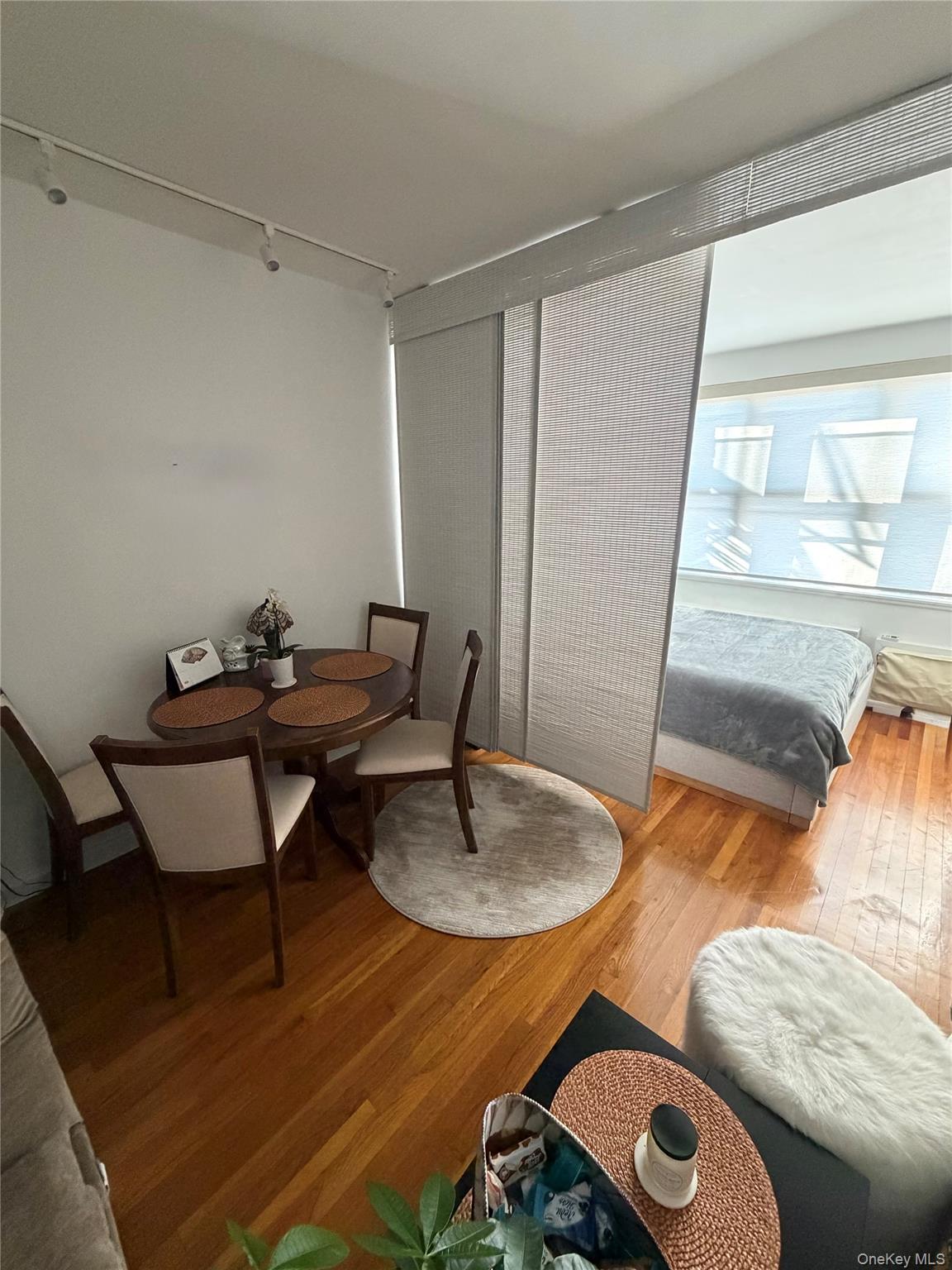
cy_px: 635
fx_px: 513
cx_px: 476
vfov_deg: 102.1
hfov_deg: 85.7
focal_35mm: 14
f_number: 2.2
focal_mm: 2.22
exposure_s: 1/60
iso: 500
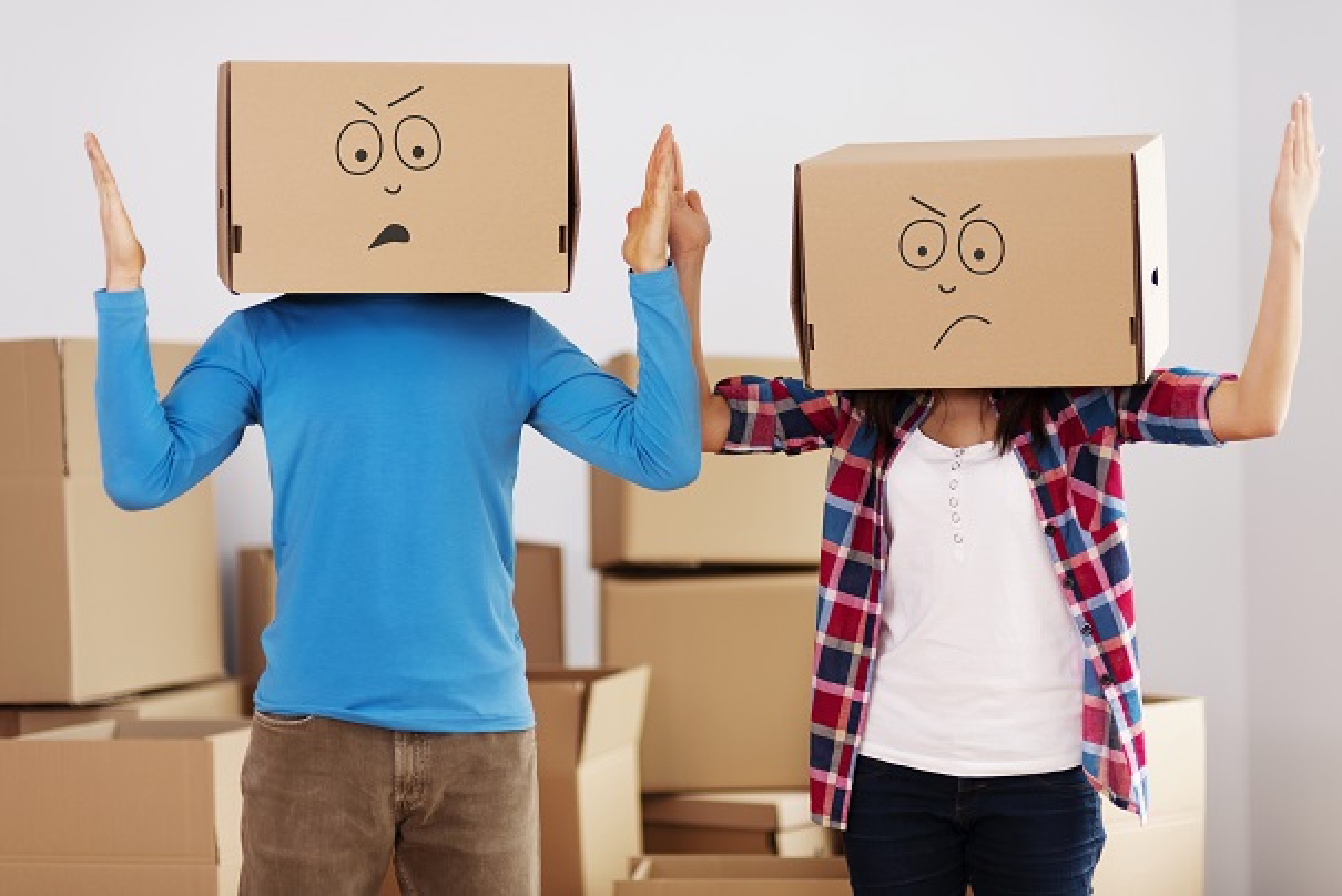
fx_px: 3170
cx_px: 671
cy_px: 448
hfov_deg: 23.9
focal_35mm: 85
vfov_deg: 16.1
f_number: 1.6
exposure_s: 1/80
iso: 100
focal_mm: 85
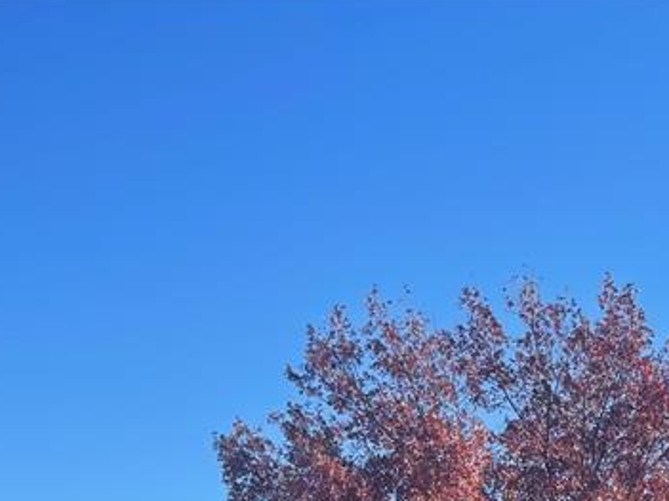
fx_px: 1410
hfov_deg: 24.8
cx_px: 736
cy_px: 724
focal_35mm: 73
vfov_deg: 18.2
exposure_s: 1/1767
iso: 32
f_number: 1.6
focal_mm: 5.1
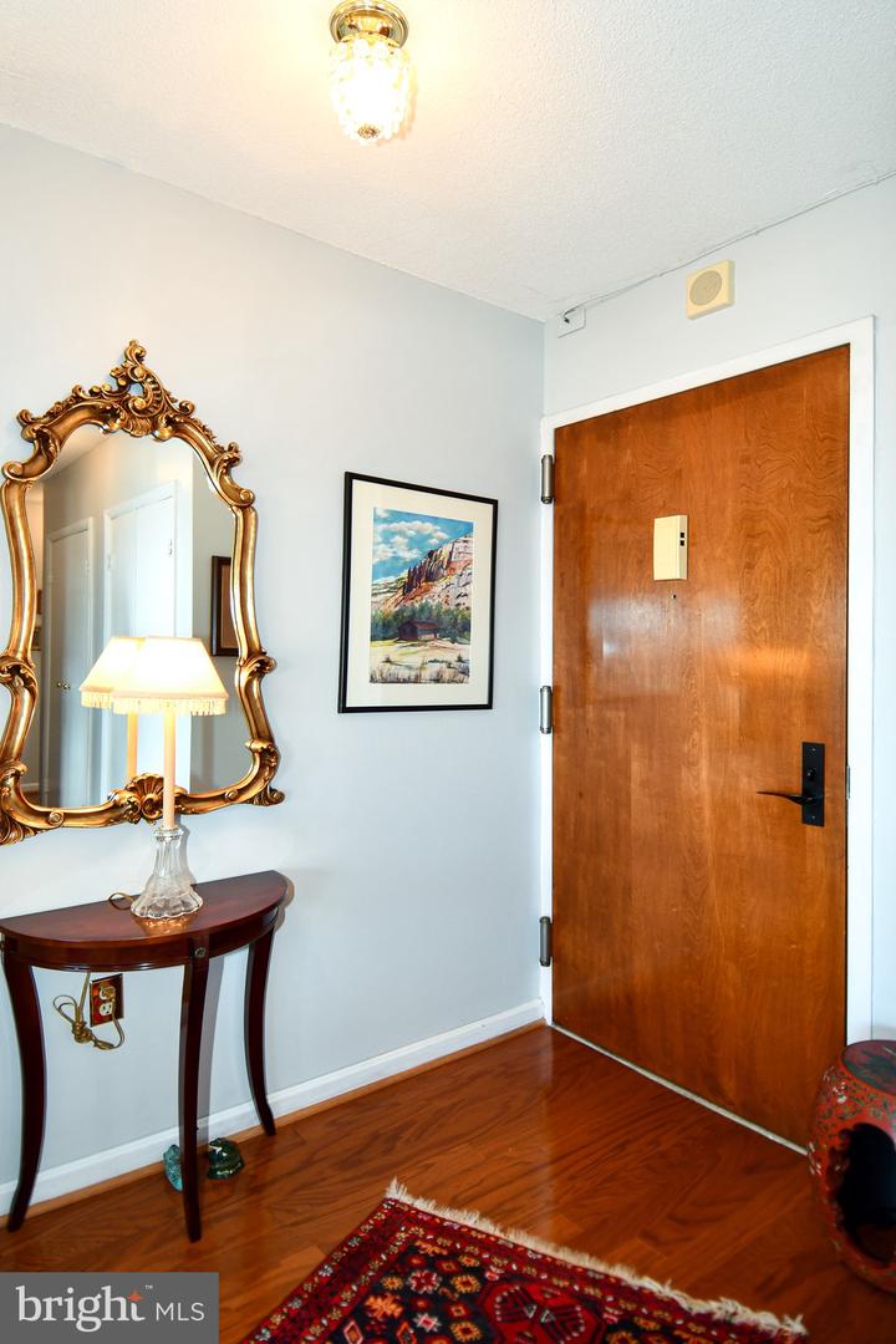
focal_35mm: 18
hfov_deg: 67.4
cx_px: 448
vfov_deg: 90.0
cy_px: 672
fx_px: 672
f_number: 4
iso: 400
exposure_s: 1/60
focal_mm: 12
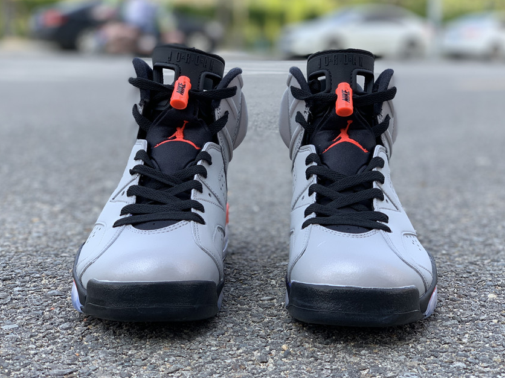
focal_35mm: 56
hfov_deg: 34.3
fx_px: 817
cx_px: 251
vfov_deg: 26.1
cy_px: 194
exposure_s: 1/122
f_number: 2.4
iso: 16
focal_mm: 6
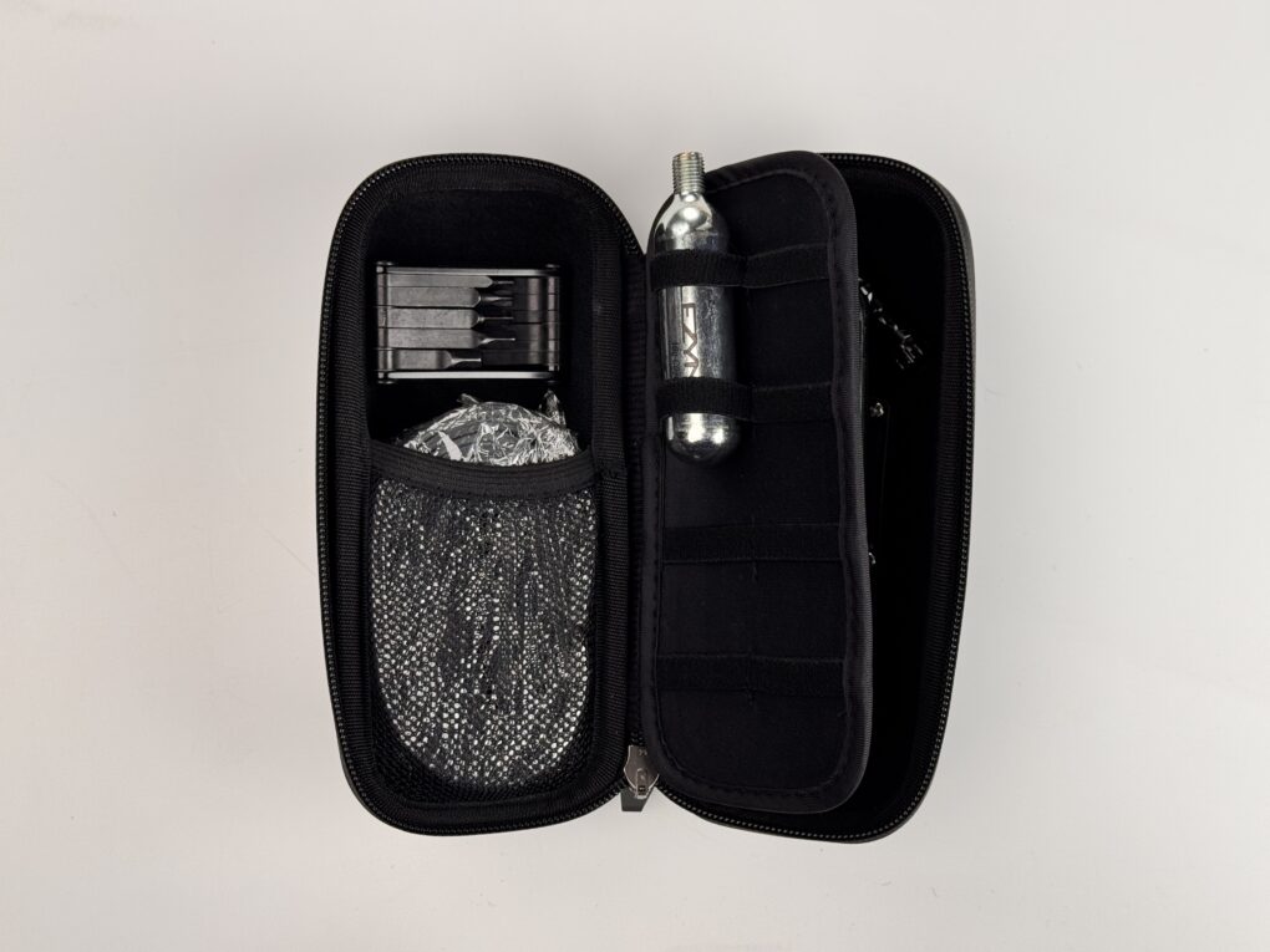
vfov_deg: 30.3
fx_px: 1761
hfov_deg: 39.7
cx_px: 635
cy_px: 476
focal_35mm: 48
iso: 64
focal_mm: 6.76
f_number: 1.78
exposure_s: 1/672
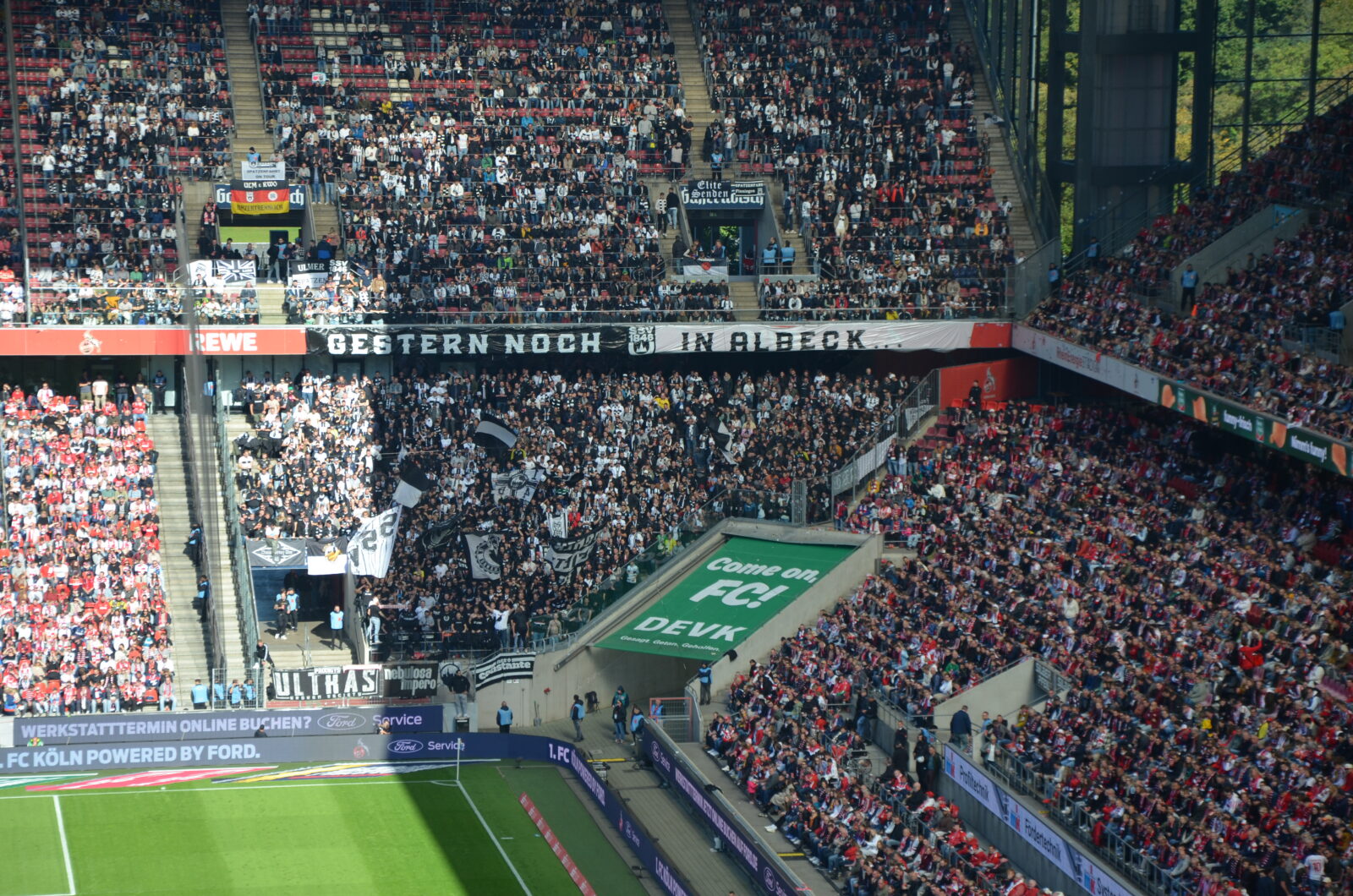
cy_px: 448
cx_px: 676
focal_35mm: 120
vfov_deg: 11.4
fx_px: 4501
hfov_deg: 17.1
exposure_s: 1/500
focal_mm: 80
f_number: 5.6
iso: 250
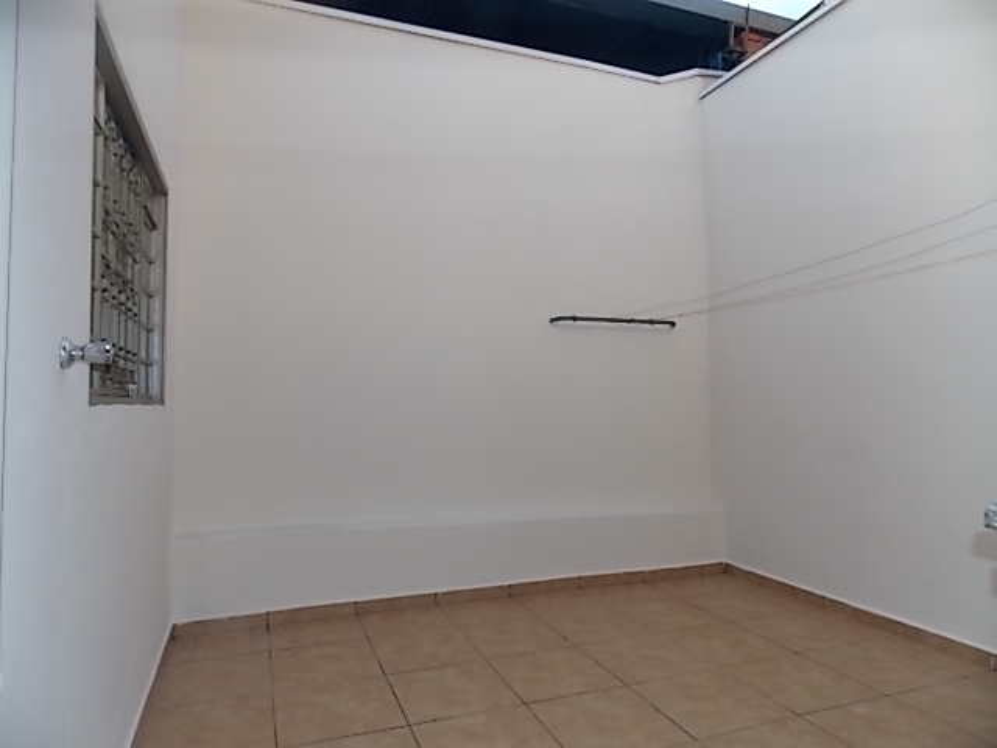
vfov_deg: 58.9
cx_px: 498
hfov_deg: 73.9
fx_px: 662
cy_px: 374
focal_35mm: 23
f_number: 3.1
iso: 80
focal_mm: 4
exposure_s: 1/320
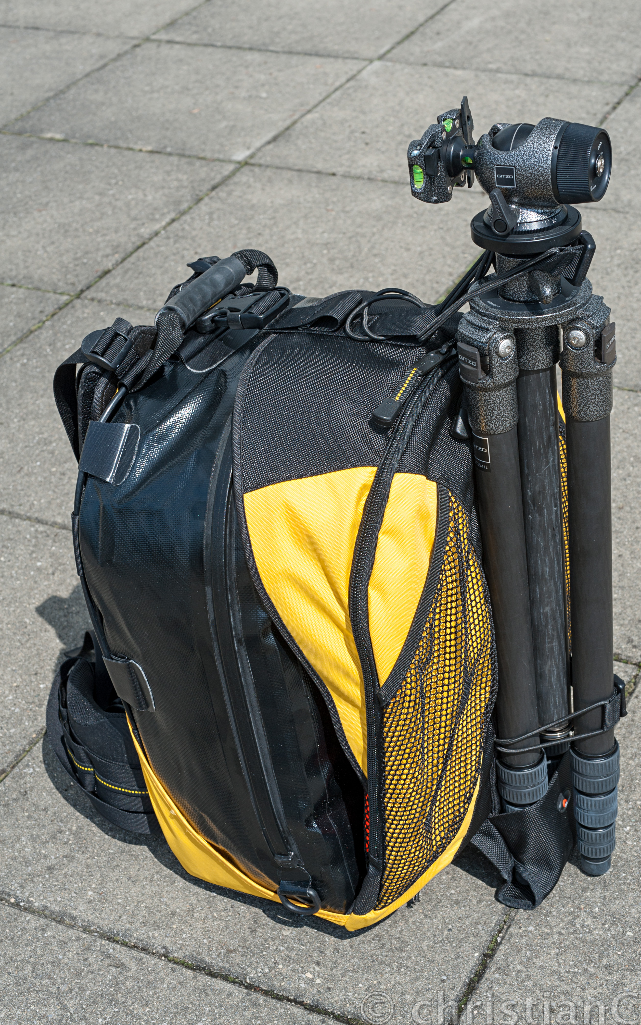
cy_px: 519
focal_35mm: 57
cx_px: 347
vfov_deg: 35.7
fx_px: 1593
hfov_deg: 22.7
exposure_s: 1/250
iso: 200
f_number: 11
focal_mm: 55
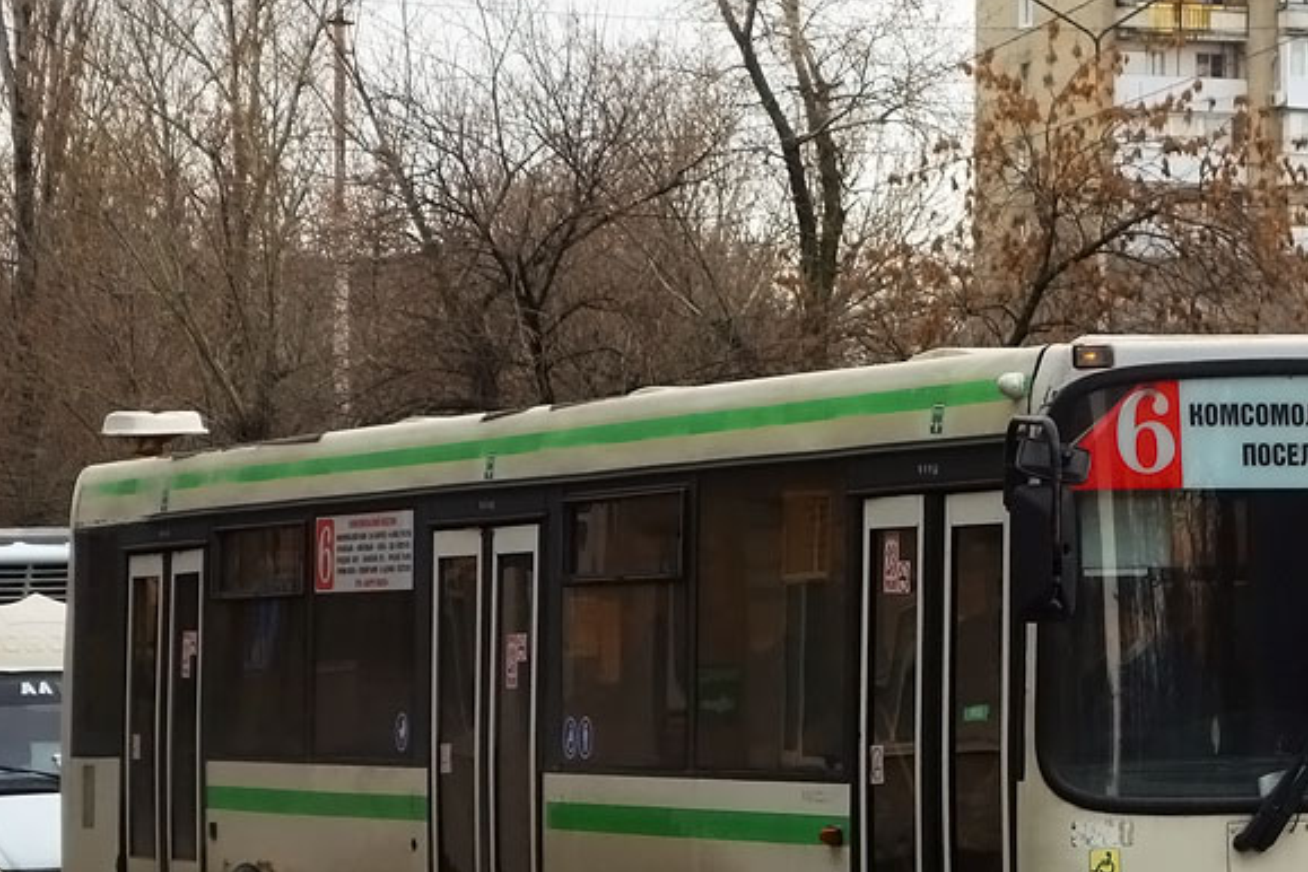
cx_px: 1039
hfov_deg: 14.5
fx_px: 5123
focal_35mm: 141
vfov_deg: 9.7
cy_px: 533
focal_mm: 25.32
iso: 160
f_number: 4
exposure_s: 1/500
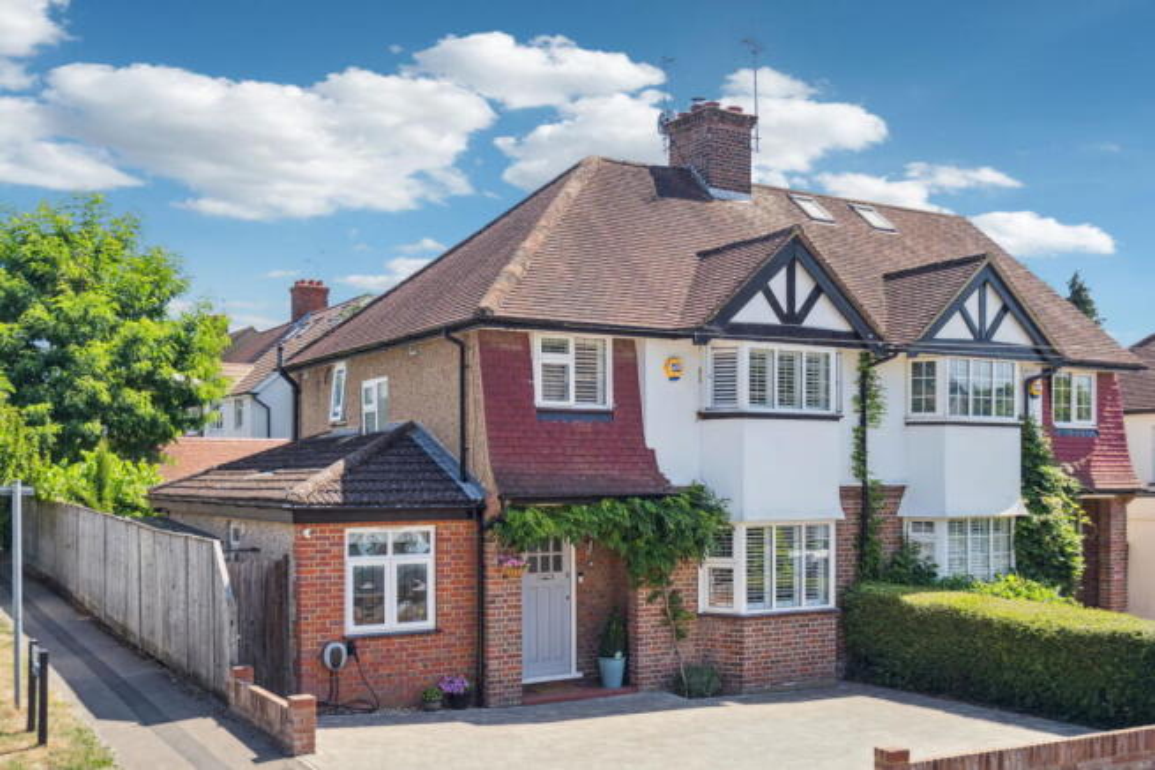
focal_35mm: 35
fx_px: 1123
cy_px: 385
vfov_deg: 37.9
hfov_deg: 54.4
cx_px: 578
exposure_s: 1/320
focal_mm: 35
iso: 320
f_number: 5.6
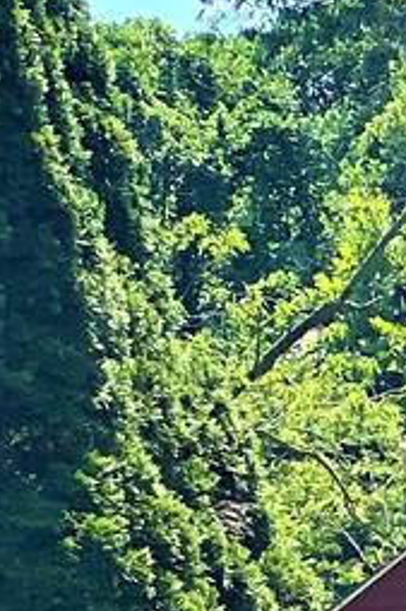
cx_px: 1345
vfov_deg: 6.2
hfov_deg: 4.0
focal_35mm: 327
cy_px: 933
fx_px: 5539
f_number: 2
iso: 20
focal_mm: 6
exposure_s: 1/716
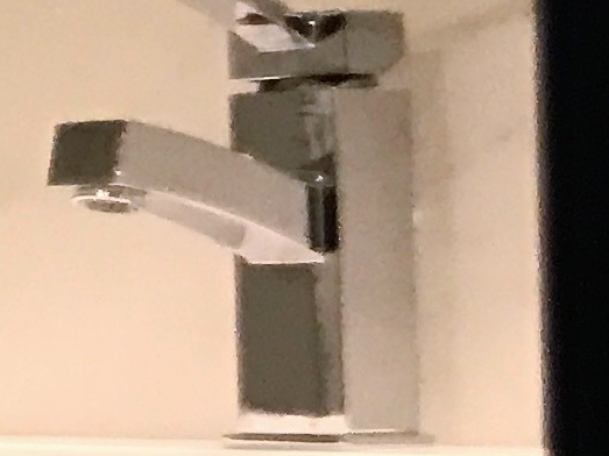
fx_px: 3799
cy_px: 192
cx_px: -1690
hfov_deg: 7.2
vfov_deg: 6.9
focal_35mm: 216
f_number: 1.8
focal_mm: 3.99
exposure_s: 1/17
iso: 50
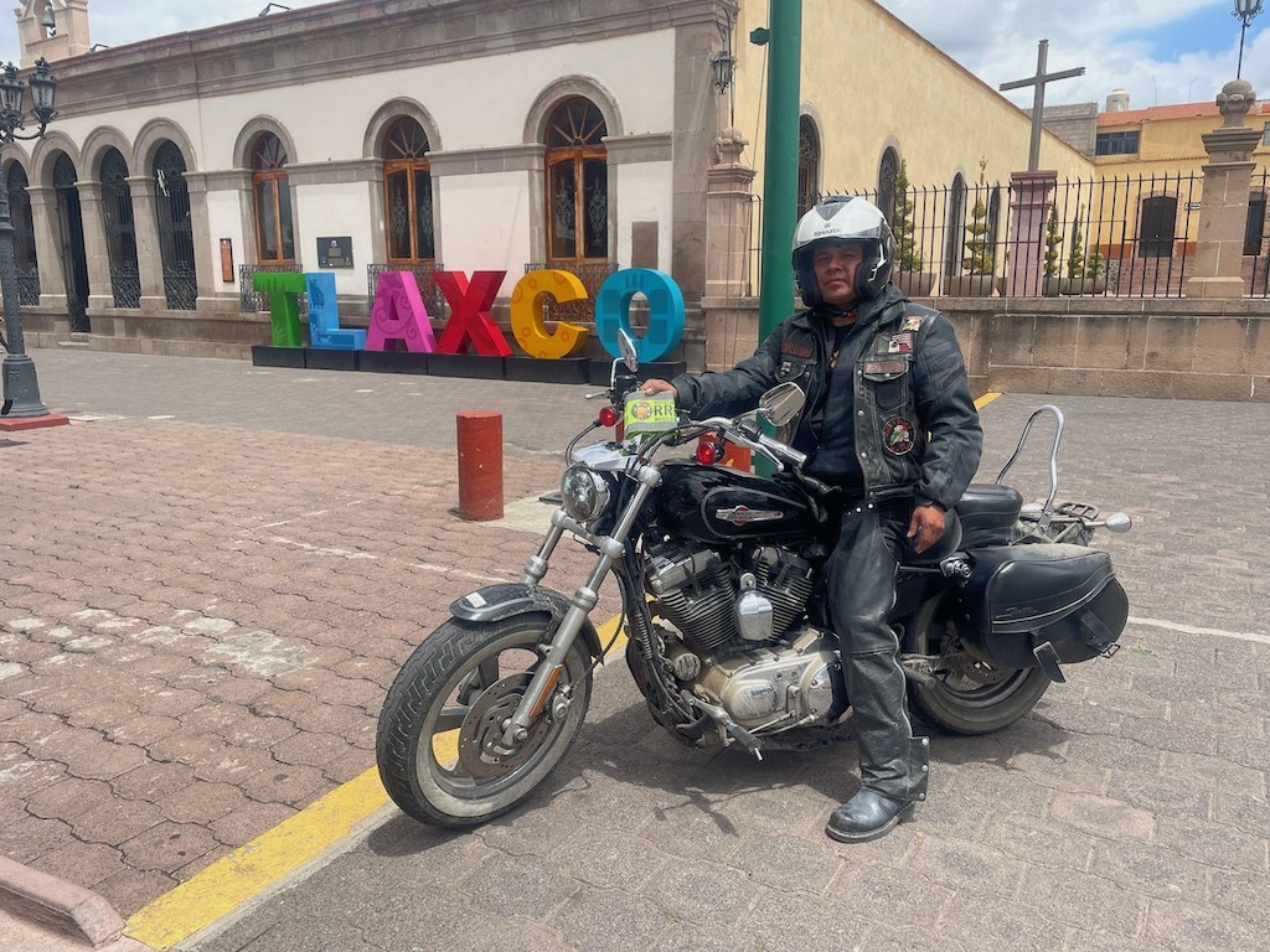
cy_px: 476
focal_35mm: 26
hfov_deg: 67.3
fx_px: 954
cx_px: 635
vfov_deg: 53.1
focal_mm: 4.2
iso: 32
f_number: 1.6
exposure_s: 1/3040
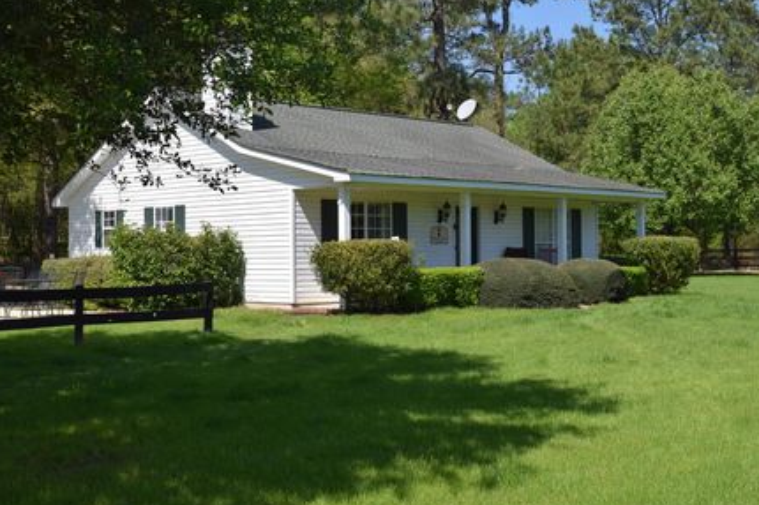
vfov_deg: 26.6
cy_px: 230
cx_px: 341
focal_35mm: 51
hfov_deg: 39.2
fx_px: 1066
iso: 200
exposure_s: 1/400
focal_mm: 29
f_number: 10
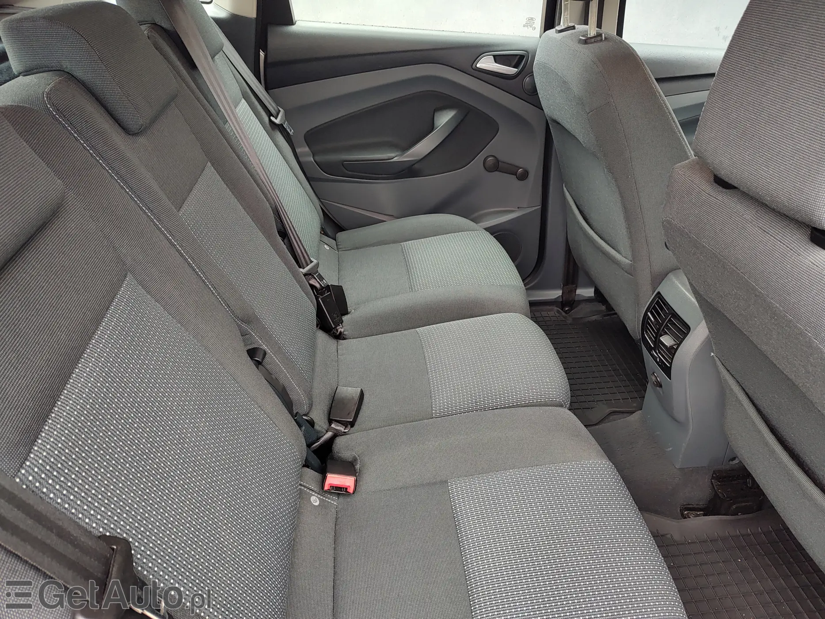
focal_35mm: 23
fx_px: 548
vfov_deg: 58.9
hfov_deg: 73.9
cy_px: 310
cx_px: 412
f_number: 1.8
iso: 364
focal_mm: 5.56
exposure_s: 1/50
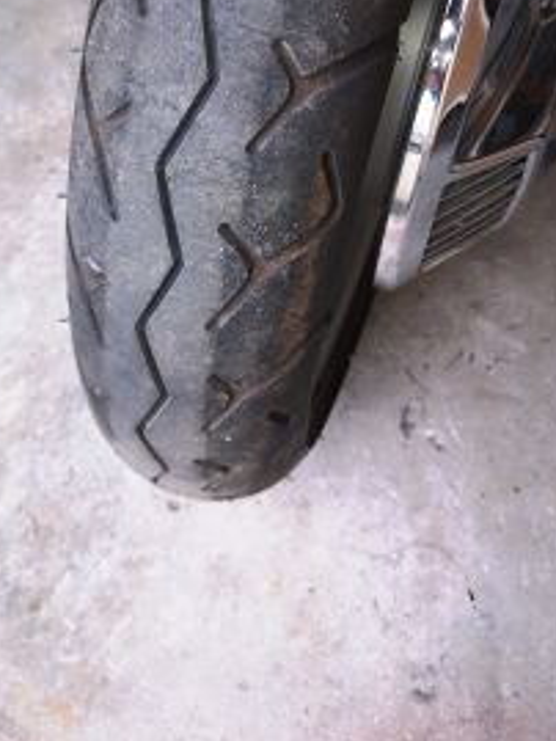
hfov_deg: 32.2
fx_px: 963
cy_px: 198
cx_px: 286
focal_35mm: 45
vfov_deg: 41.0
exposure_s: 1/128
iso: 50
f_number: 1.8
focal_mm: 5.58
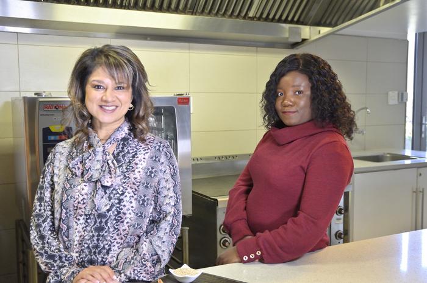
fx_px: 480
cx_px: 214
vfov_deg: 32.9
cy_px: 142
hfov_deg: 48.0
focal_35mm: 40
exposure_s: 1/60
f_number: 4
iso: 1250
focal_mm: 27
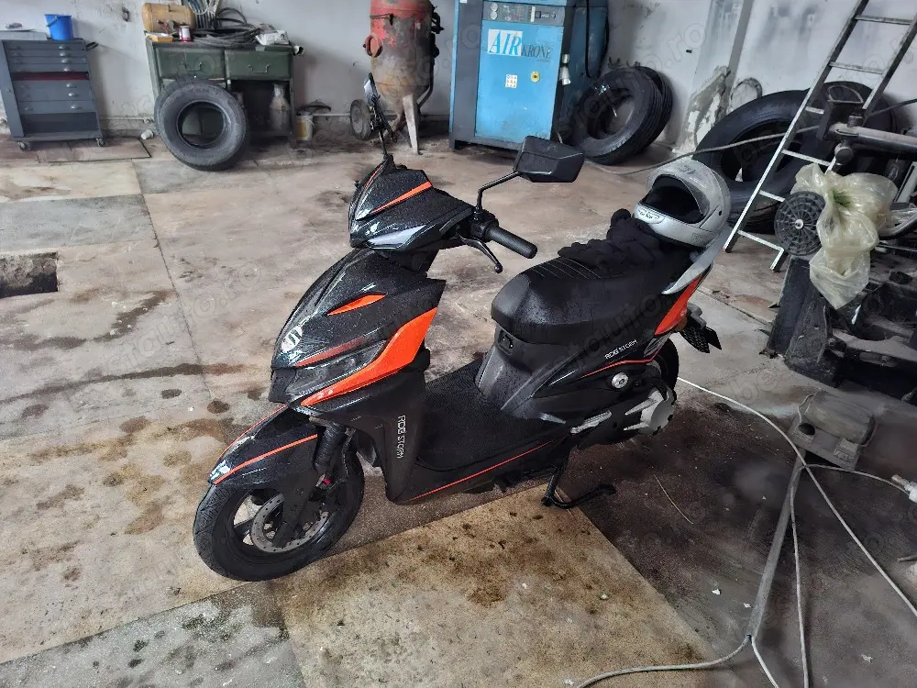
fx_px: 609
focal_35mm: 23
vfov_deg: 58.9
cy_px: 344
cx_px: 458
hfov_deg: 73.9
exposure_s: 1/14
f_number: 1.8
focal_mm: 5.54
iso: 1250
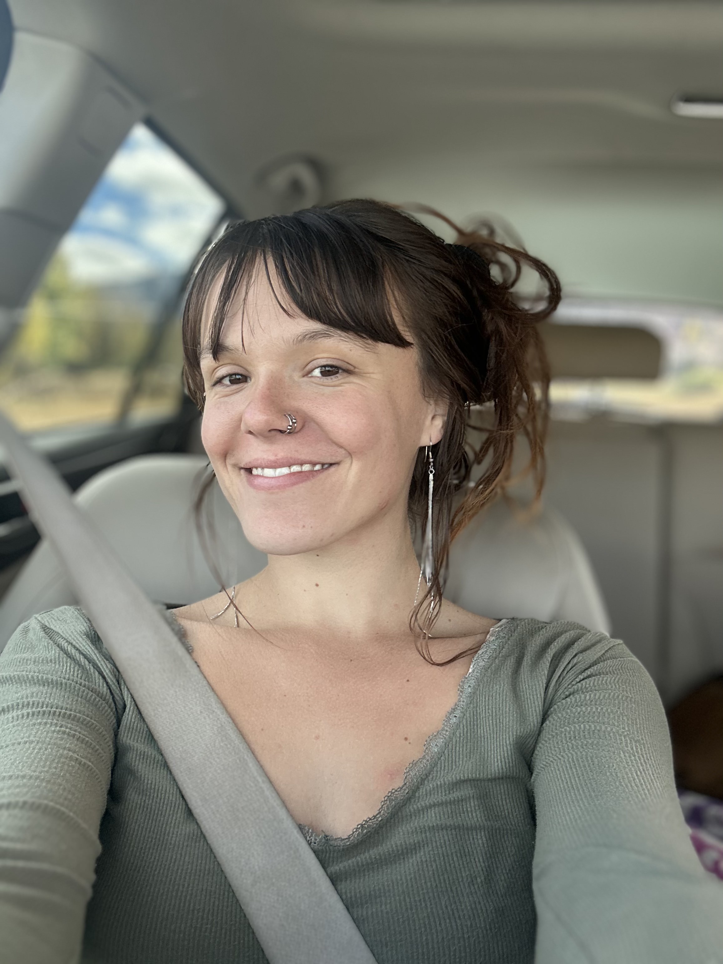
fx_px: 835
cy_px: 482
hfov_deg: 46.8
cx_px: 362
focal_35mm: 30
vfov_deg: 60.0
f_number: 1.9
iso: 32
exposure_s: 1/121
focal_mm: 2.69
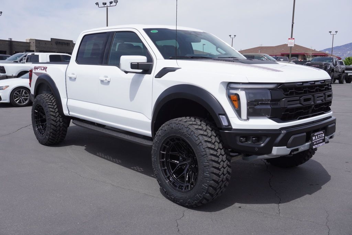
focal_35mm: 34
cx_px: 176
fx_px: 338
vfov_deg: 38.4
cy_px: 118
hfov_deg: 55.1
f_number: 8
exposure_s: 1/320
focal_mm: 23
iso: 100
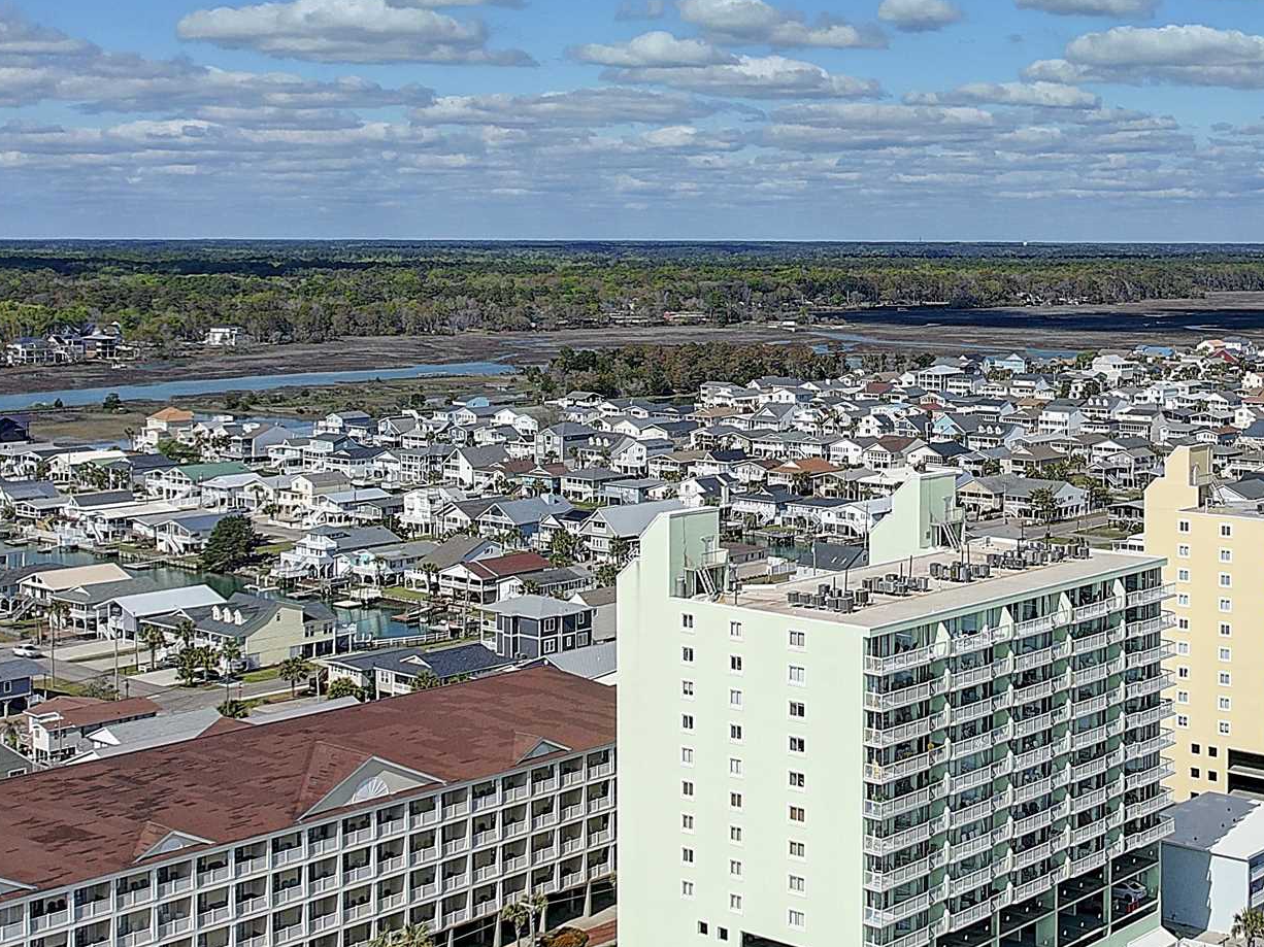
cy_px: 273
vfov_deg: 27.2
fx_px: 1935
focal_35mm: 53
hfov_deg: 35.2
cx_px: 977
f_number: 2.8
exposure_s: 1/1000
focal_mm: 8.4
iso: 130
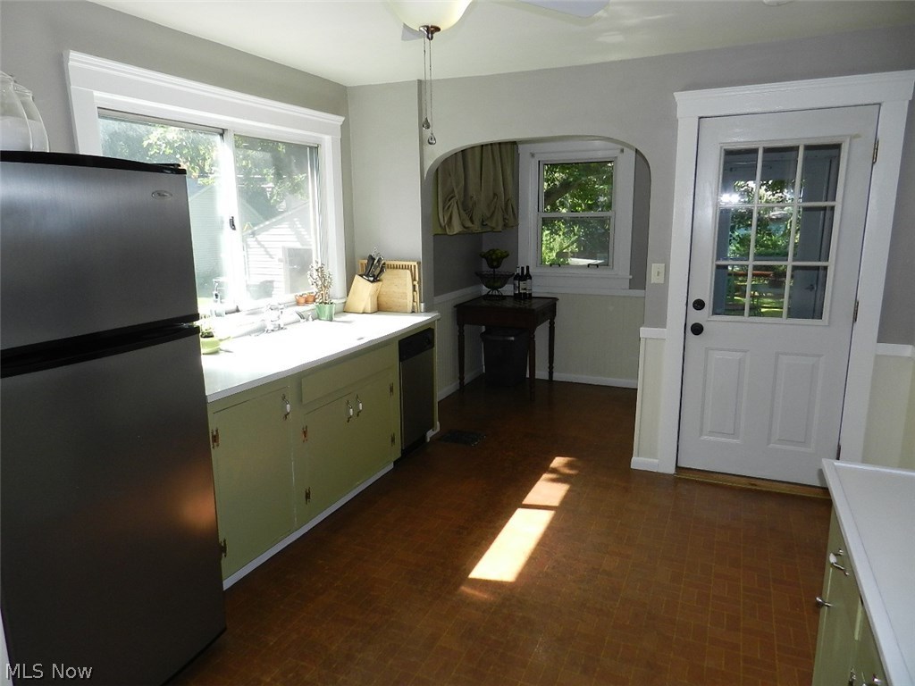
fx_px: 608
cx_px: 458
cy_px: 343
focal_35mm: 23
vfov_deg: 58.9
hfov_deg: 73.9
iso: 160
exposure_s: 1/160
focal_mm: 4
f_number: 3.4
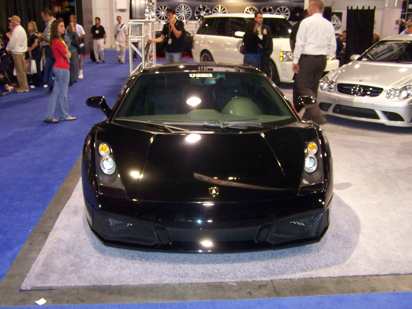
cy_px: 154
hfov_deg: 49.0
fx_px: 452
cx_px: 206
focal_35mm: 38
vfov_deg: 37.7
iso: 200
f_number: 2.8
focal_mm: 6.3
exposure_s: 1/30
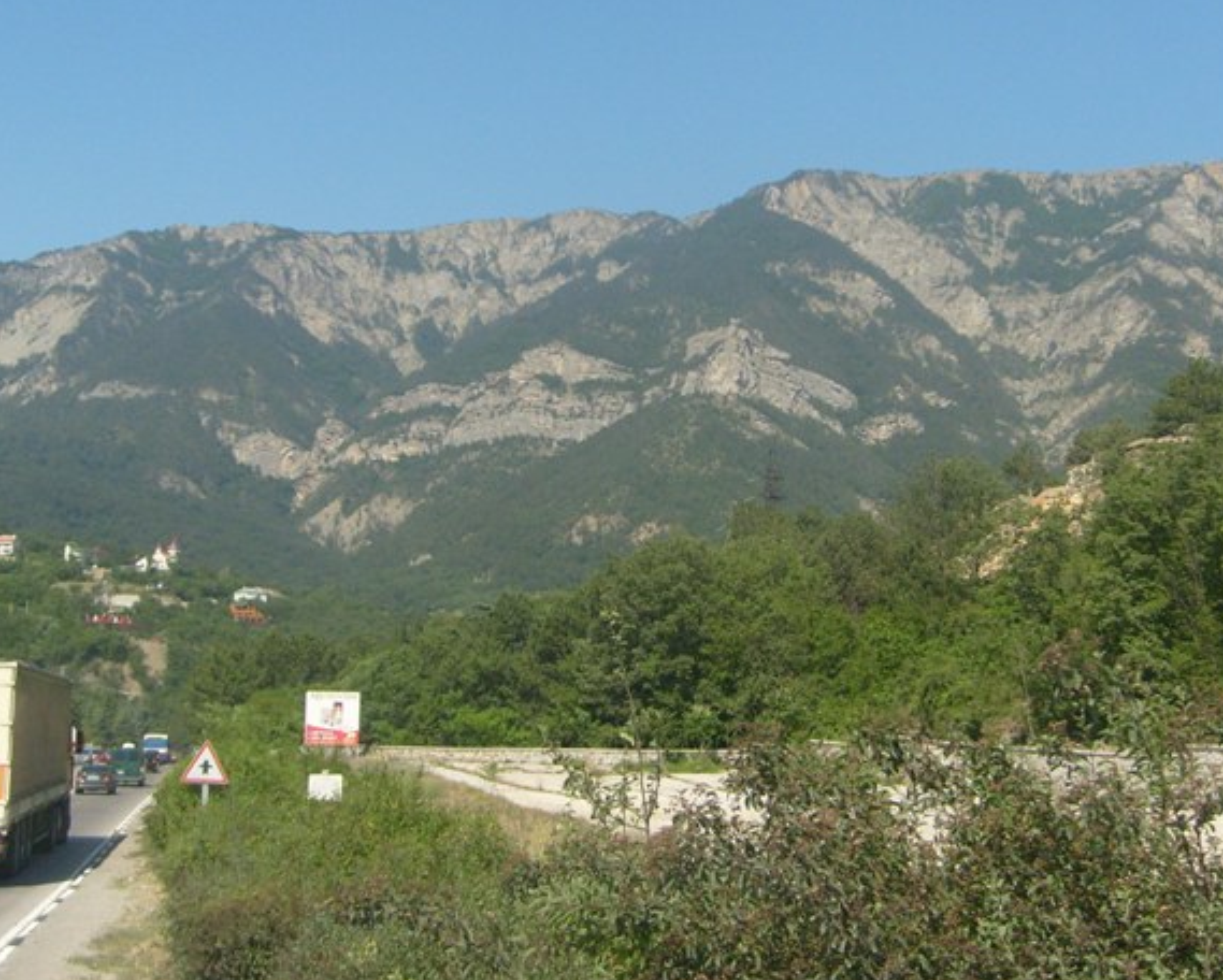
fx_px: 1739
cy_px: 352
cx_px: 668
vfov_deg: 31.3
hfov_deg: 38.7
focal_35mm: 48
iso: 80
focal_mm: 5.8
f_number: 7.1
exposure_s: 1/250
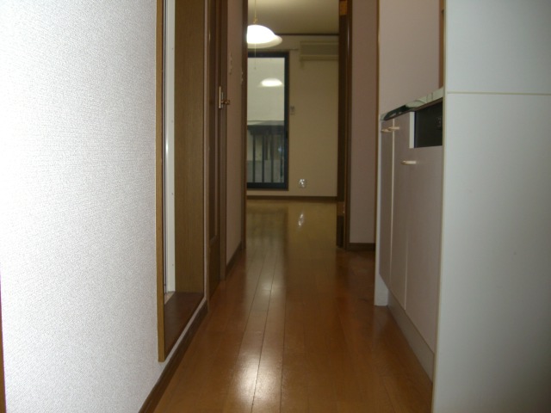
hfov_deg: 49.0
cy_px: 206
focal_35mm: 38
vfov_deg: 37.7
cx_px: 276
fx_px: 605
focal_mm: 7.9
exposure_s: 1/60
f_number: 2.8
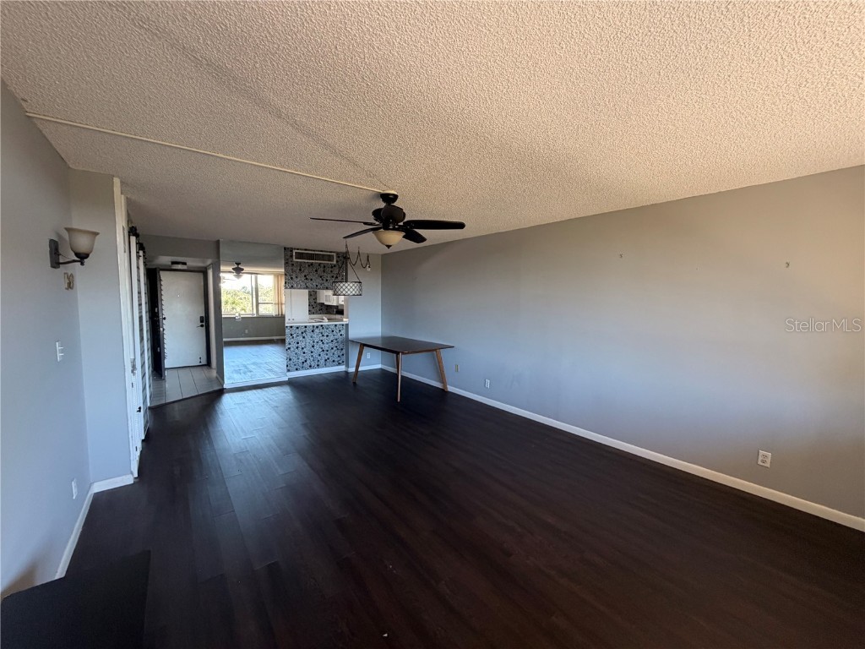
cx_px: 432
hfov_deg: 102.1
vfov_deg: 85.7
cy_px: 324
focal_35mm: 14
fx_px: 350
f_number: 2.2
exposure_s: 1/94
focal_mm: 2.22
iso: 320
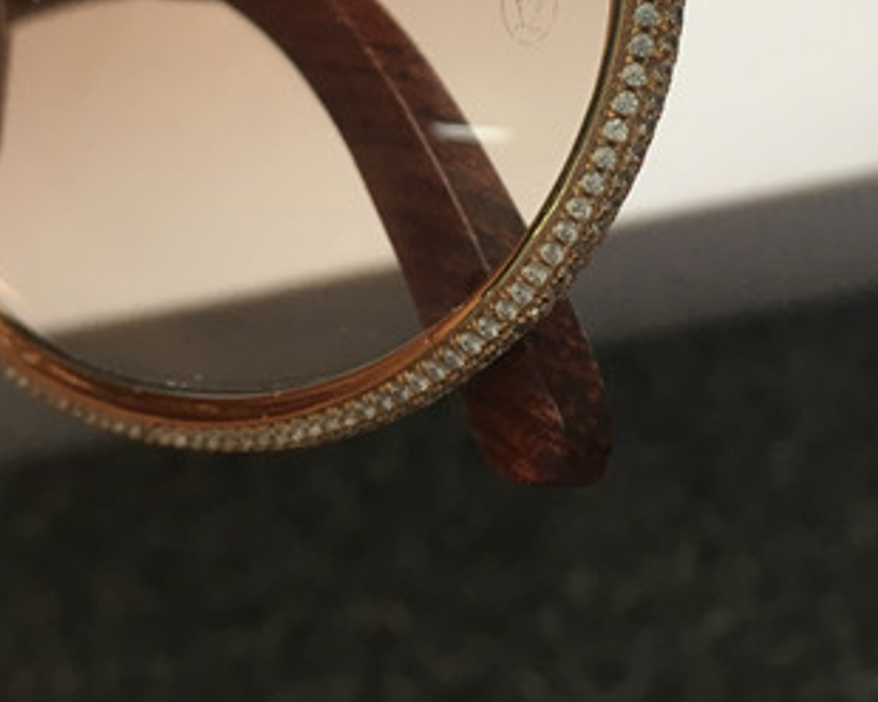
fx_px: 1663
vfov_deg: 22.8
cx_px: 501
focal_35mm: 64
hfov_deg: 29.5
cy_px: -18
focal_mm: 4.15
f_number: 2.2
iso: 50
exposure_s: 1/33
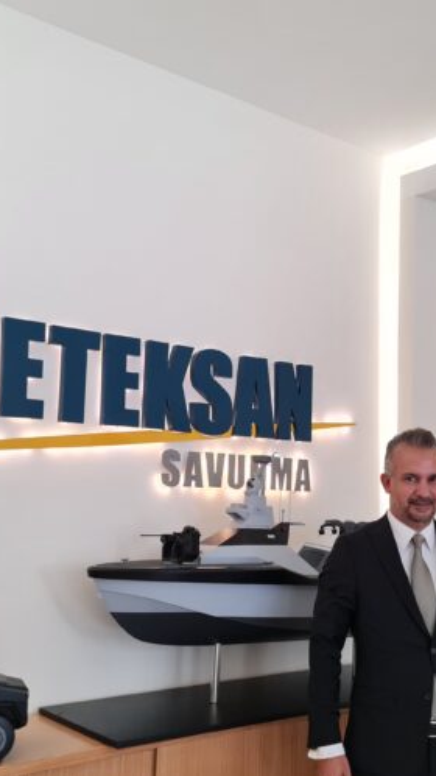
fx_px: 864
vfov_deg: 48.4
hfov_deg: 28.3
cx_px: 255
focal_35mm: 42
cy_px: 399
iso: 125
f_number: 1.8
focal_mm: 7
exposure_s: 1/100
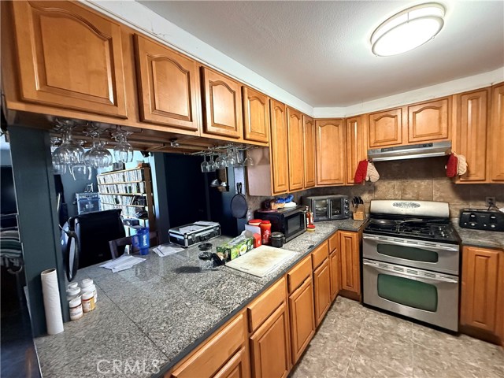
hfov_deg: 102.1
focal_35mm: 14
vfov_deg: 85.7
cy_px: 189
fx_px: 204
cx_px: 252
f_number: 2.2
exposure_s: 1/60
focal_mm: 2.22
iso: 800
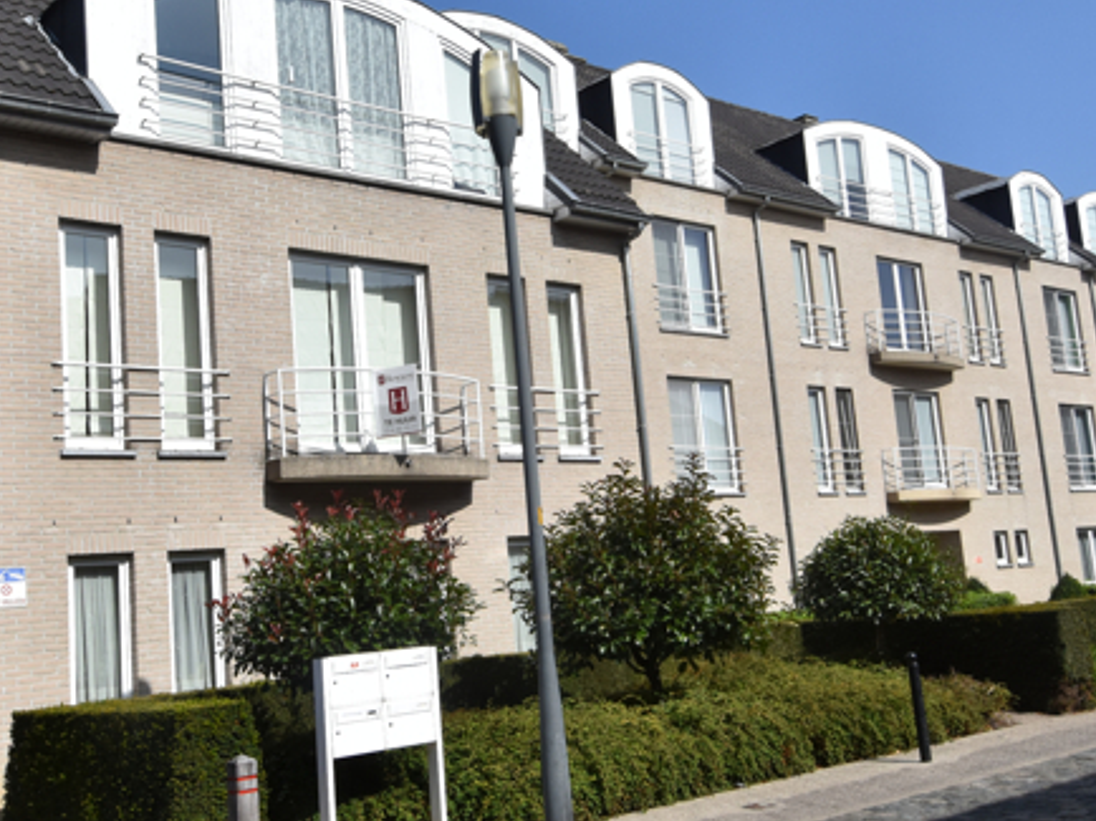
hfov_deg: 46.9
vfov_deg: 36.0
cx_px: 508
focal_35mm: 40
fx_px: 1262
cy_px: 392
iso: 320
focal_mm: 15
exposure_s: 1/640
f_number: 13
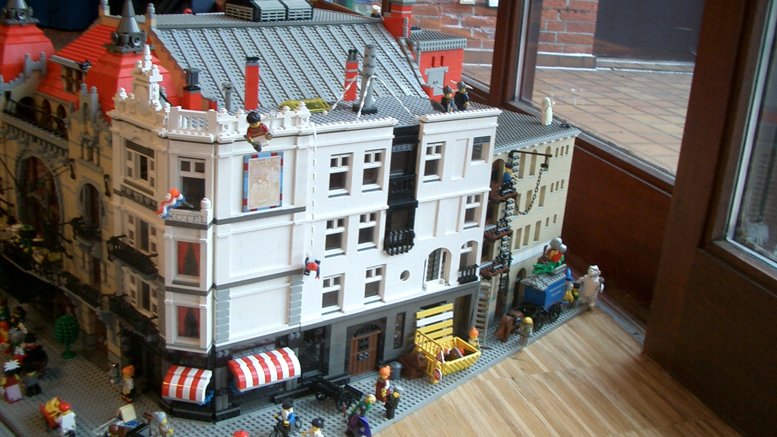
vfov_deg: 30.4
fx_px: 804
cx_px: 382
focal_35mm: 39
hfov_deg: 51.6
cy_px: 198
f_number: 2.6
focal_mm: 5.8
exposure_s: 1/80
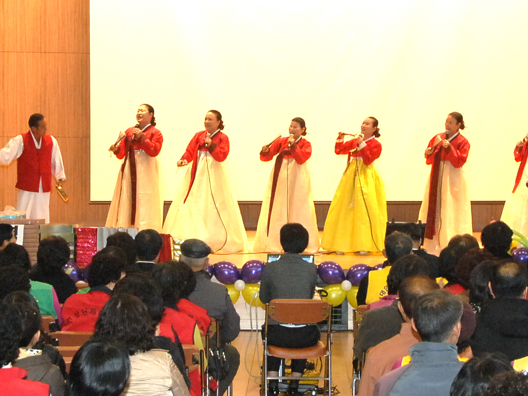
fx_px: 1816
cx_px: 277
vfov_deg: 12.4
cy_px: 119
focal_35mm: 119
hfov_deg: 16.5
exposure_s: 1/60
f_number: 6.7
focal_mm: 36
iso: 800
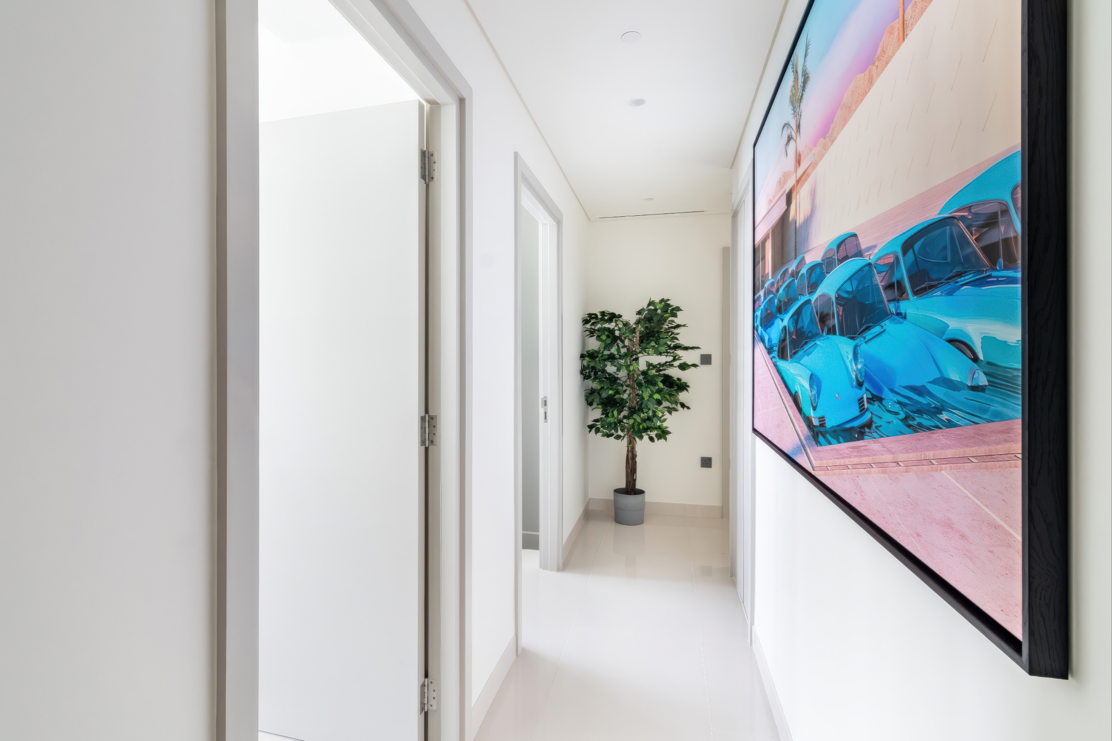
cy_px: 370
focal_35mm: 16
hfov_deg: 96.7
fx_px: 494
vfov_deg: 73.7
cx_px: 556
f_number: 22
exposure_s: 1/2
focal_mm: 11
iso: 250
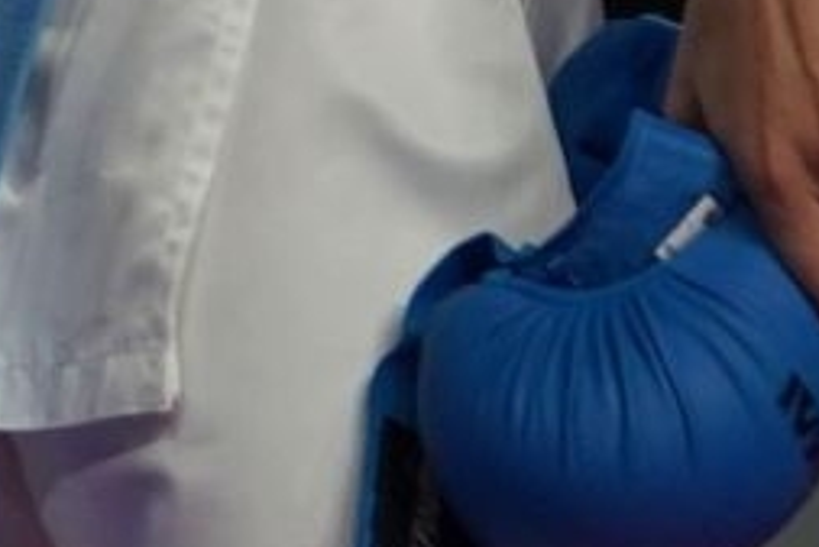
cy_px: -1269
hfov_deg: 1.0
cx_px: -709
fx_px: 45274
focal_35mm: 1989
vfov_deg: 0.7
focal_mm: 187
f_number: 2.8
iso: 640
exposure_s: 1/1000
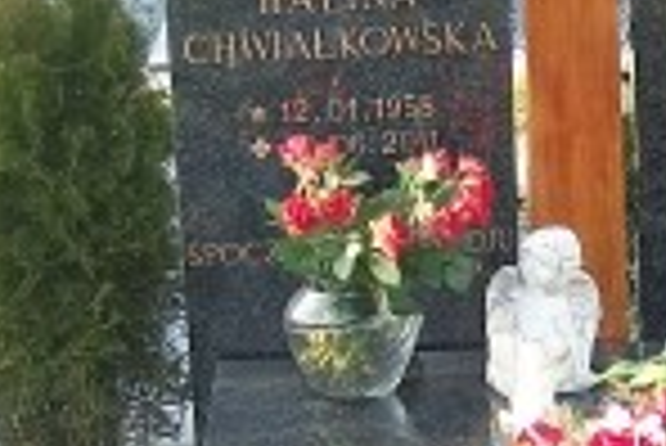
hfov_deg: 12.6
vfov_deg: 8.4
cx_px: 544
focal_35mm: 162
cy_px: 451
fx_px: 3000
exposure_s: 1/100
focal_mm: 6
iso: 80
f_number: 2.7
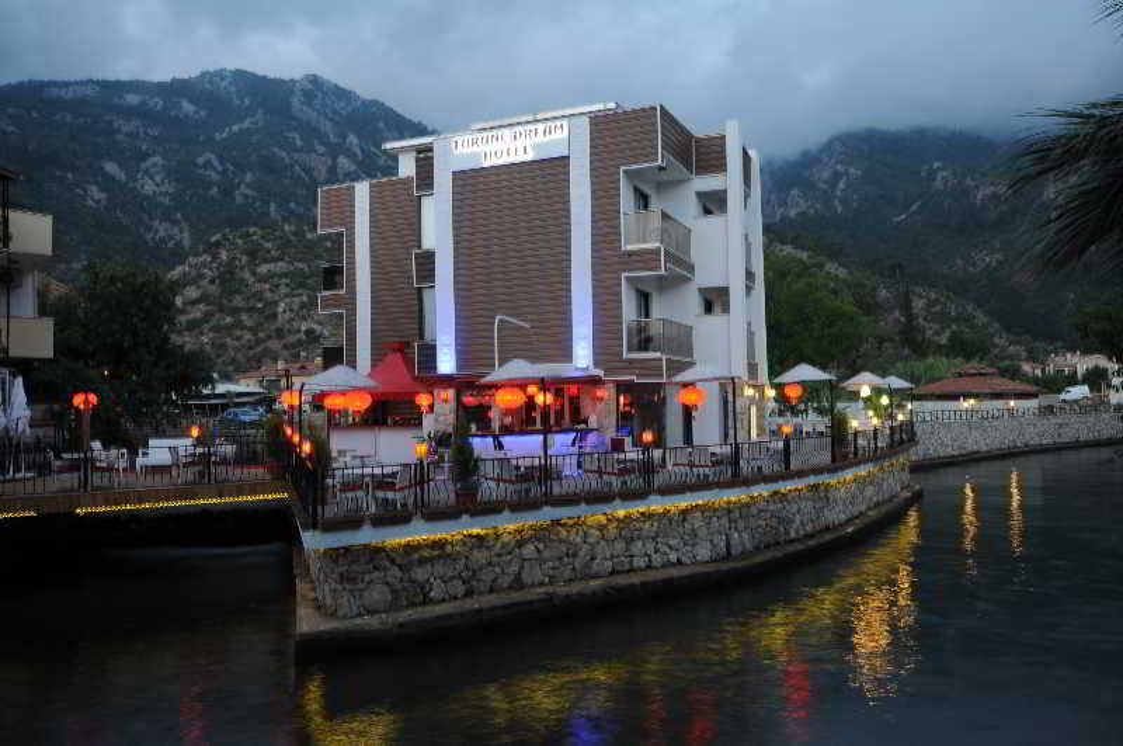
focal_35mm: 30
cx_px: 562
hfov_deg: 62.0
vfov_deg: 43.5
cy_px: 373
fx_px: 935
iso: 200
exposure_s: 1.6
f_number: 11
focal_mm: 20
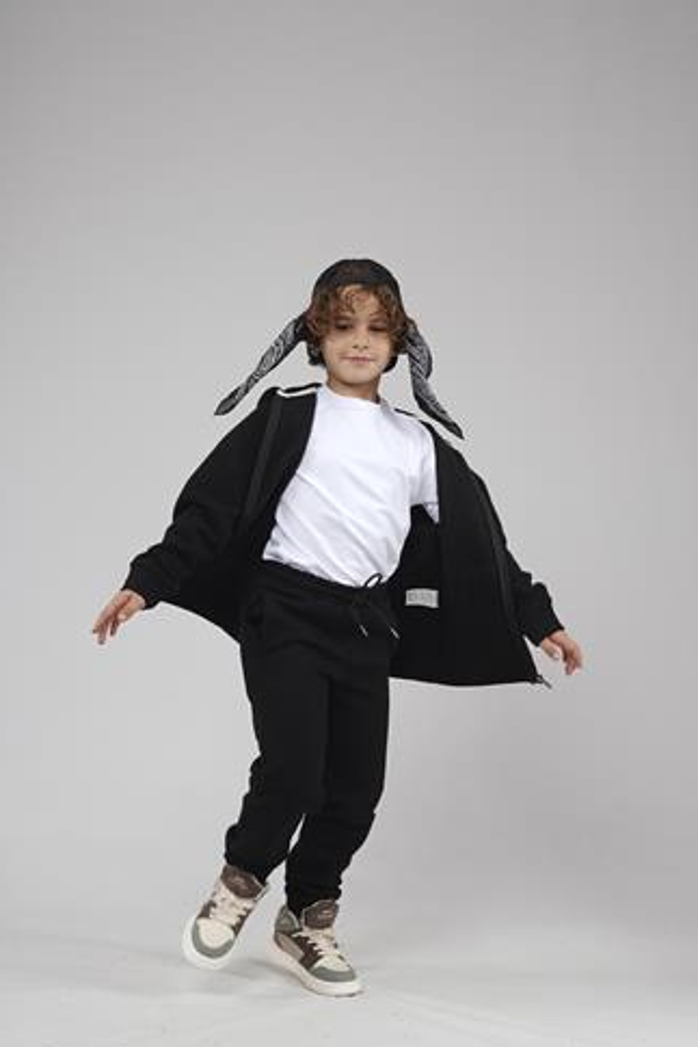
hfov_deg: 23.8
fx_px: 1656
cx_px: 283
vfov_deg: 35.0
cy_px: 562
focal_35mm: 57
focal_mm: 31
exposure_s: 1/160
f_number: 8
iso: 64
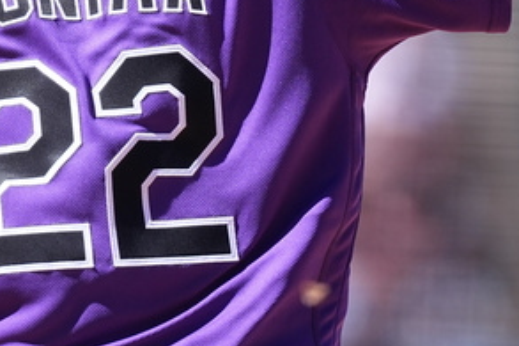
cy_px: -46
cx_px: 234
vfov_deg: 0.7
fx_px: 30170
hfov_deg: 1.0
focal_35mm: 2094
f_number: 4
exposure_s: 1/2000
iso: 400
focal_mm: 600
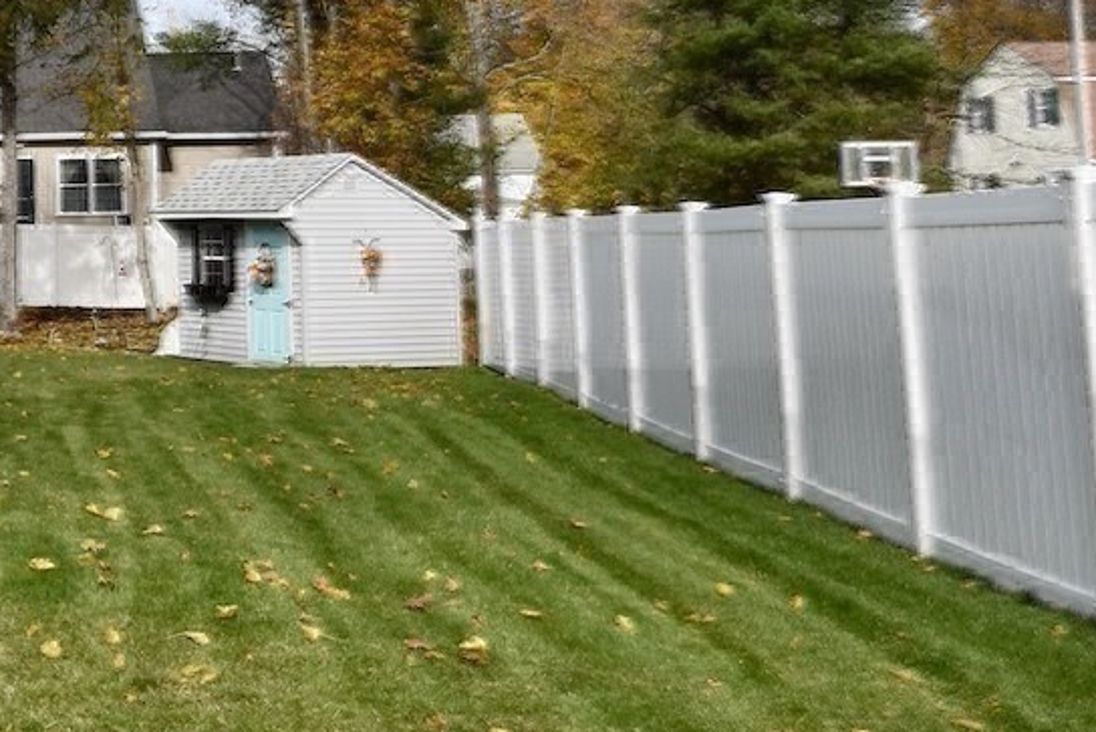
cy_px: -44
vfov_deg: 19.1
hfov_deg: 26.2
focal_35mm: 69
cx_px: -214
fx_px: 2094
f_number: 10
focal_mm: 13
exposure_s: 1/400
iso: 200
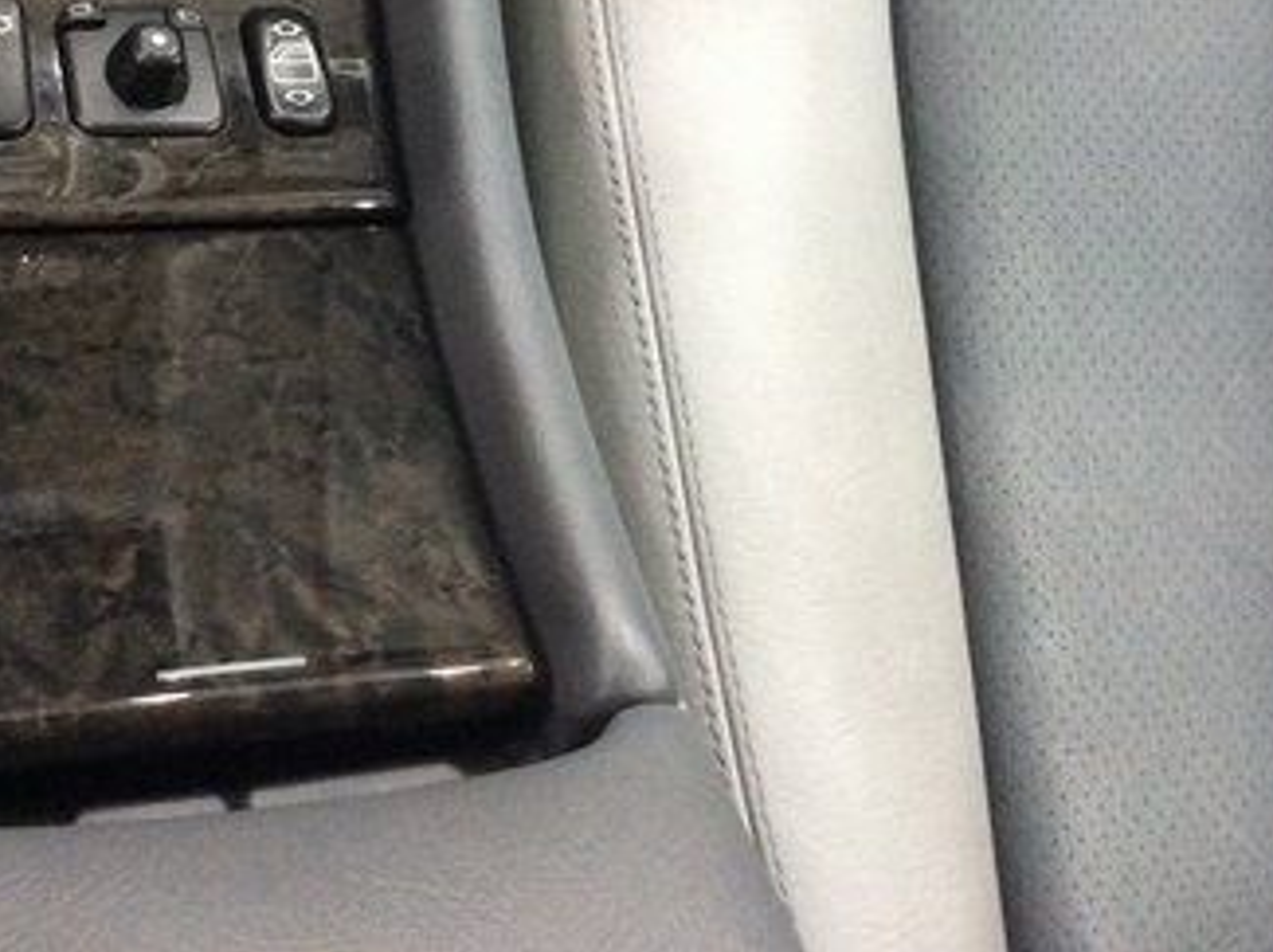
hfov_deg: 30.5
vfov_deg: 22.4
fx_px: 2314
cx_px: 392
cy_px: 20
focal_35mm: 63
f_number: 2.4
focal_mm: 3.3
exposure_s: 1/24
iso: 250
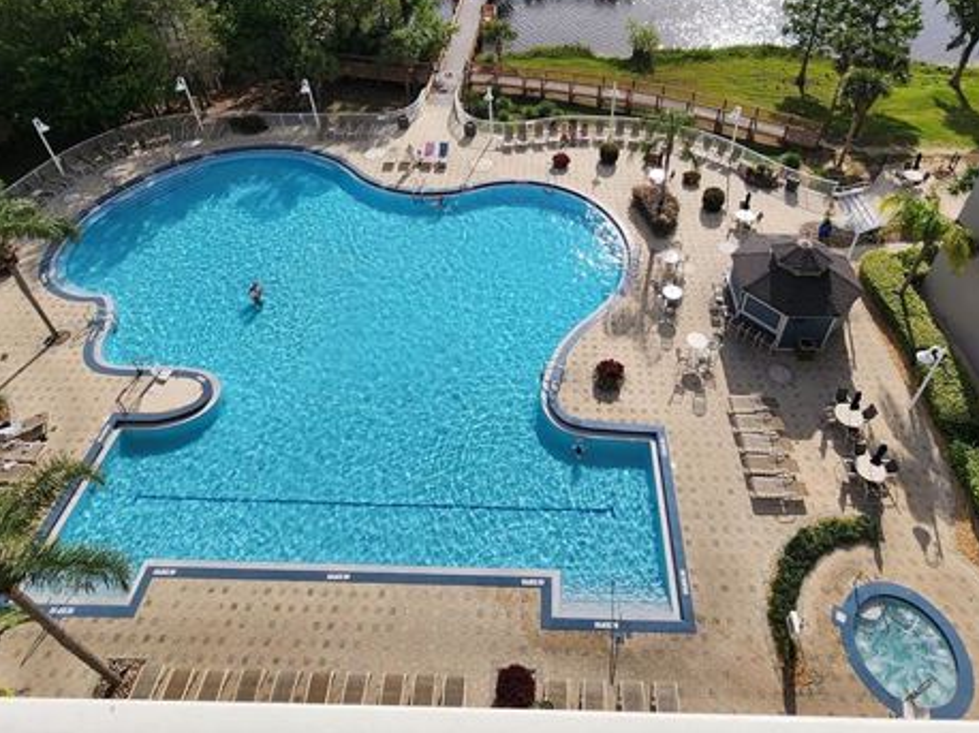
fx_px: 565
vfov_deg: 62.5
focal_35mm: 20
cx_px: 546
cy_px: 192
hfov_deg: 81.5
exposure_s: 1/2657
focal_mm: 2.2
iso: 50
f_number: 2.2
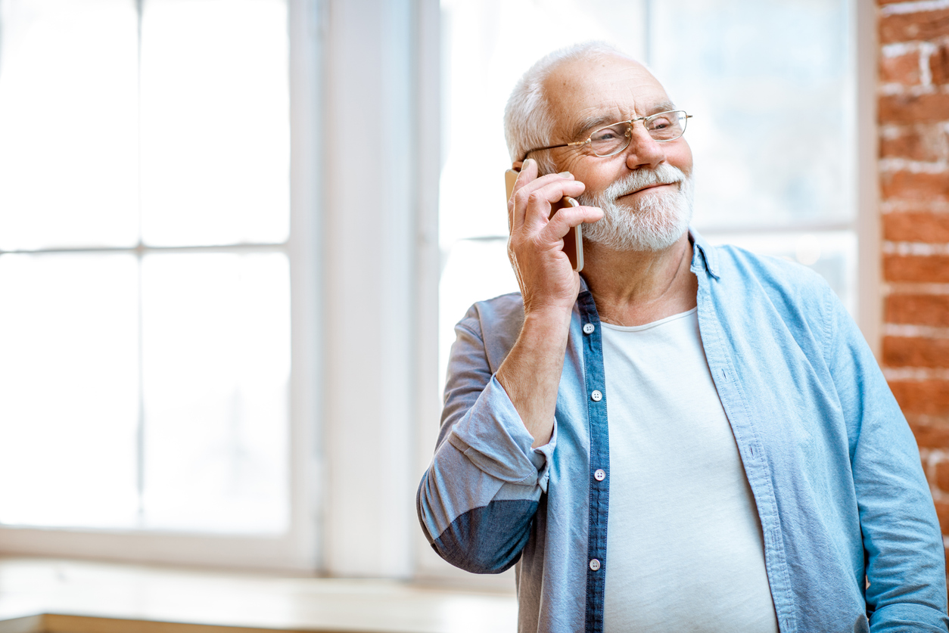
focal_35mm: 85
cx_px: 474
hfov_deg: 23.9
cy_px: 316
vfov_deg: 16.1
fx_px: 2241
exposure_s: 1/200
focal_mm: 85
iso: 160
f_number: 2.2
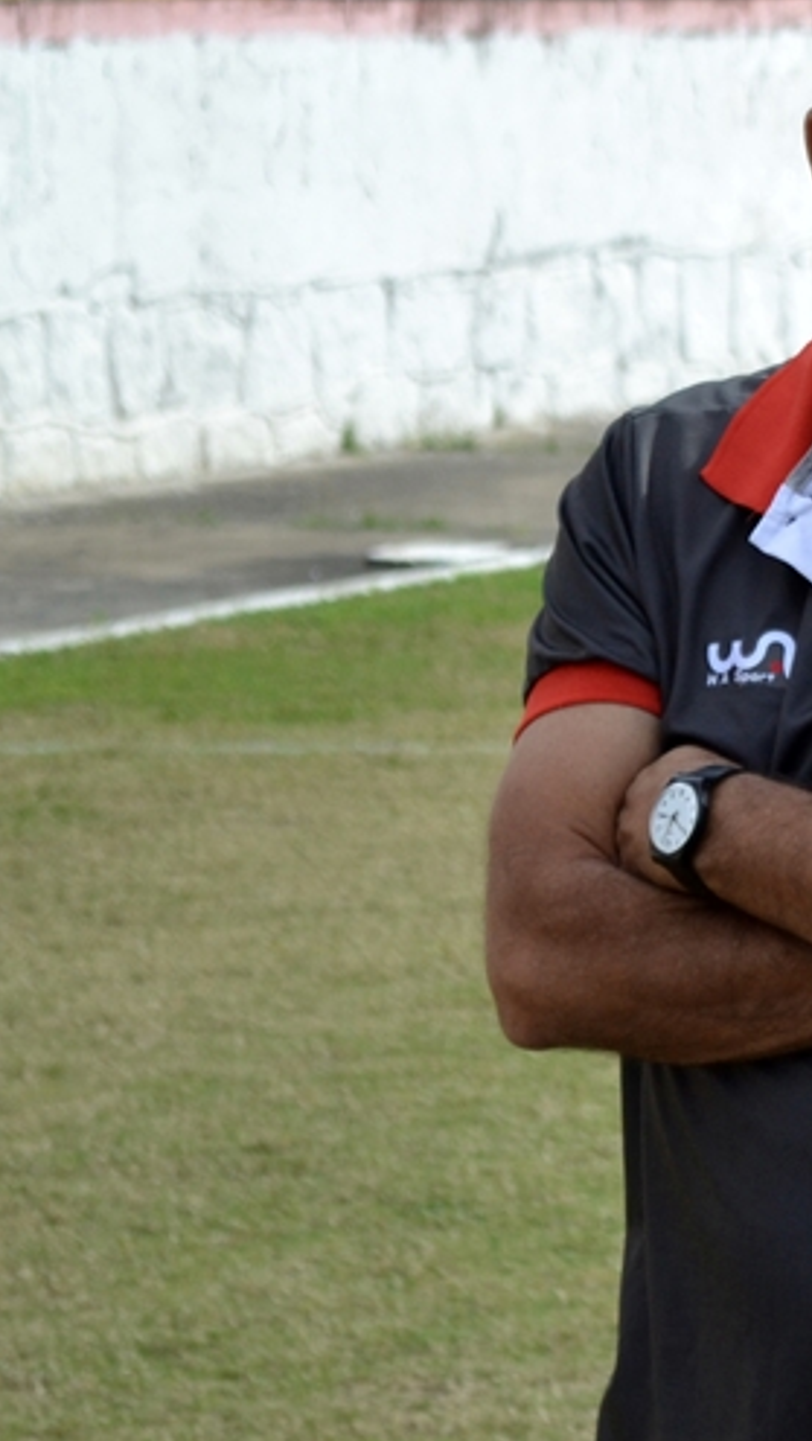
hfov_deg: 7.2
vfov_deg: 13.0
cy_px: 776
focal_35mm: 165
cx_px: 1365
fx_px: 6306
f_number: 5.6
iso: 400
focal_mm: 52
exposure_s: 1/800
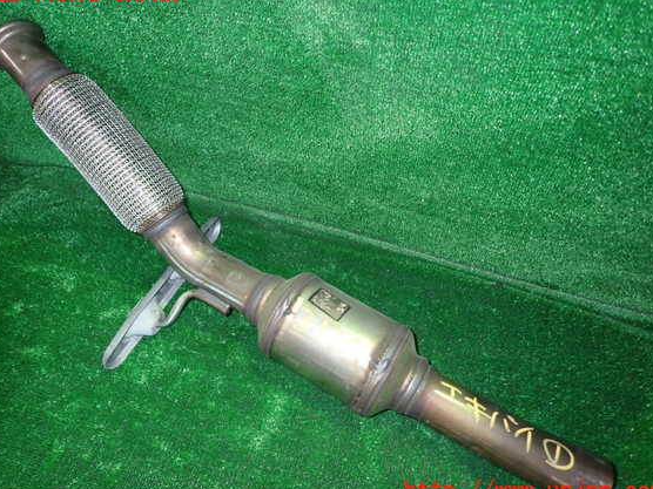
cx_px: 317
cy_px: 243
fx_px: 509
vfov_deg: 51.4
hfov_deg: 65.3
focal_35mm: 27
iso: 200
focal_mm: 4.5
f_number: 2
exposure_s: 1/30
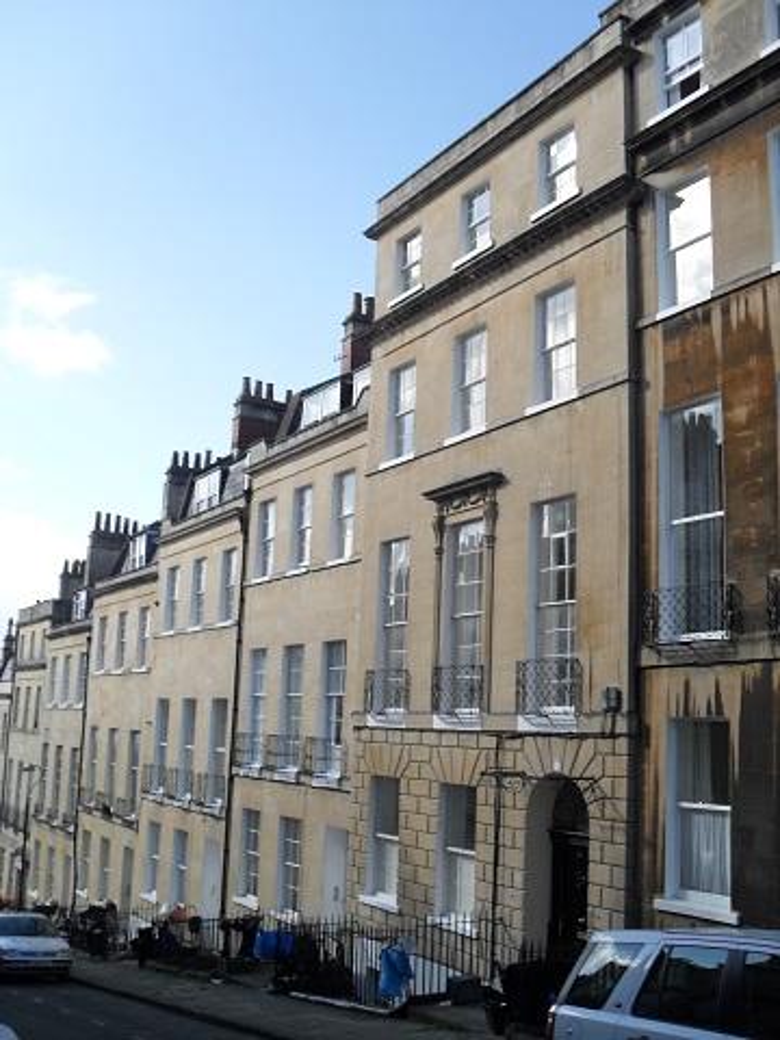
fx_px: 1052
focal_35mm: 35
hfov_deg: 40.7
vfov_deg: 52.6
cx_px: 390
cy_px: 520
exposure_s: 1/60
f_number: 8.9
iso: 100
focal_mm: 6.2
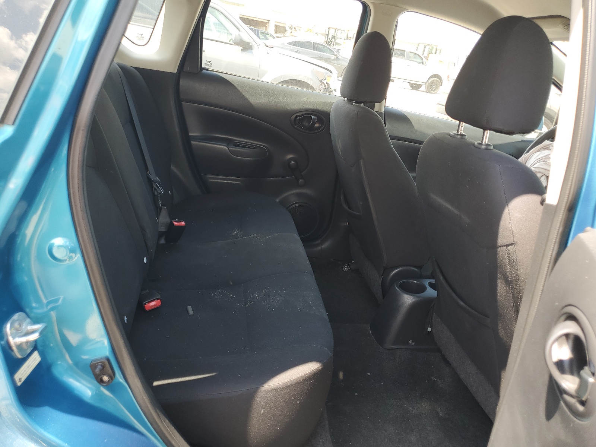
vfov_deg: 53.1
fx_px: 448
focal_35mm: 26
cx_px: 298
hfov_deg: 67.3
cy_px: 224
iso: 50
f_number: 1.5
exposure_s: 1/213
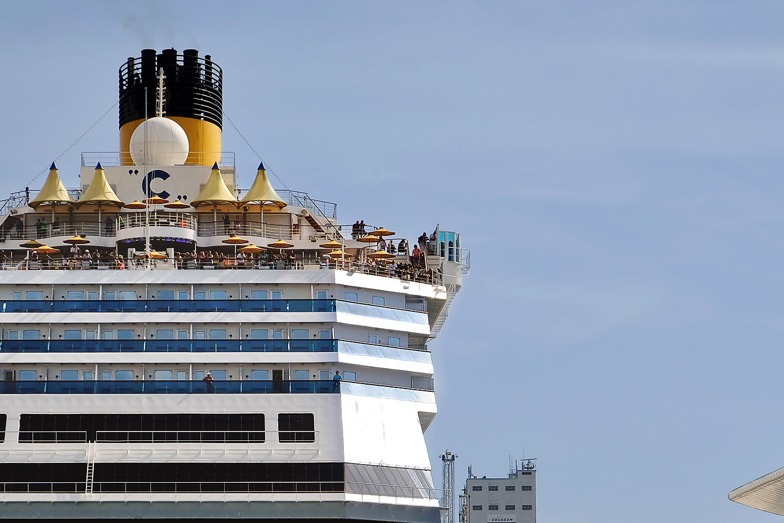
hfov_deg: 14.6
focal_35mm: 140
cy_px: 423
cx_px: 269
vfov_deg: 9.8
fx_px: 3049
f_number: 9
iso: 200
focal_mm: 55
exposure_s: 1/850
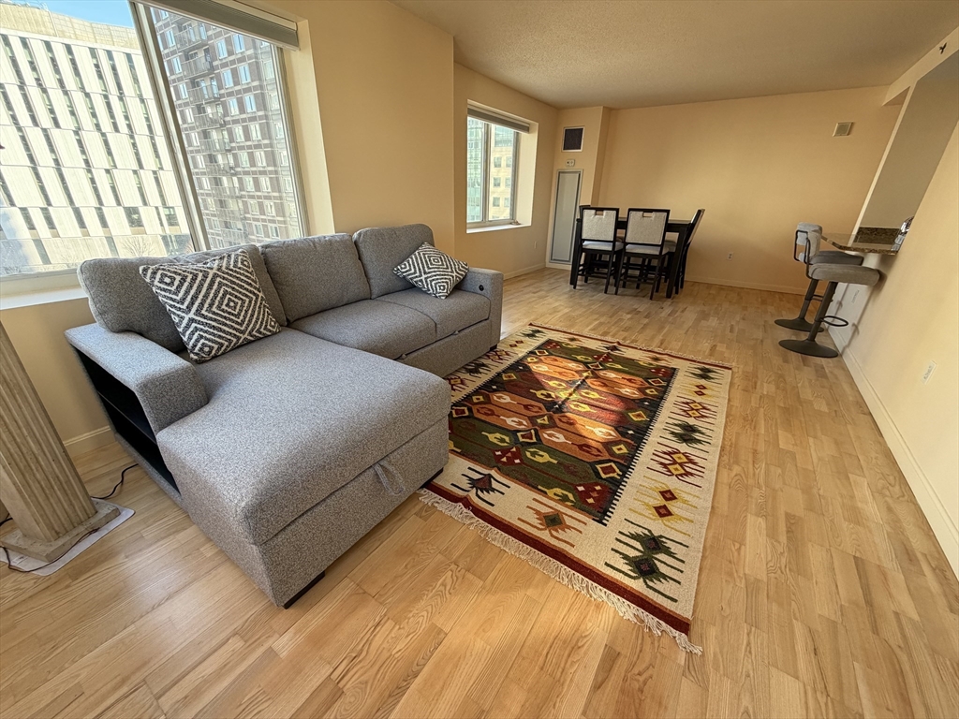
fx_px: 388
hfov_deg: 102.1
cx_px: 480
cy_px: 360
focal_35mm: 14
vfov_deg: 85.7
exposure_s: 1/121
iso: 200
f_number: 2.2
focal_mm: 2.22
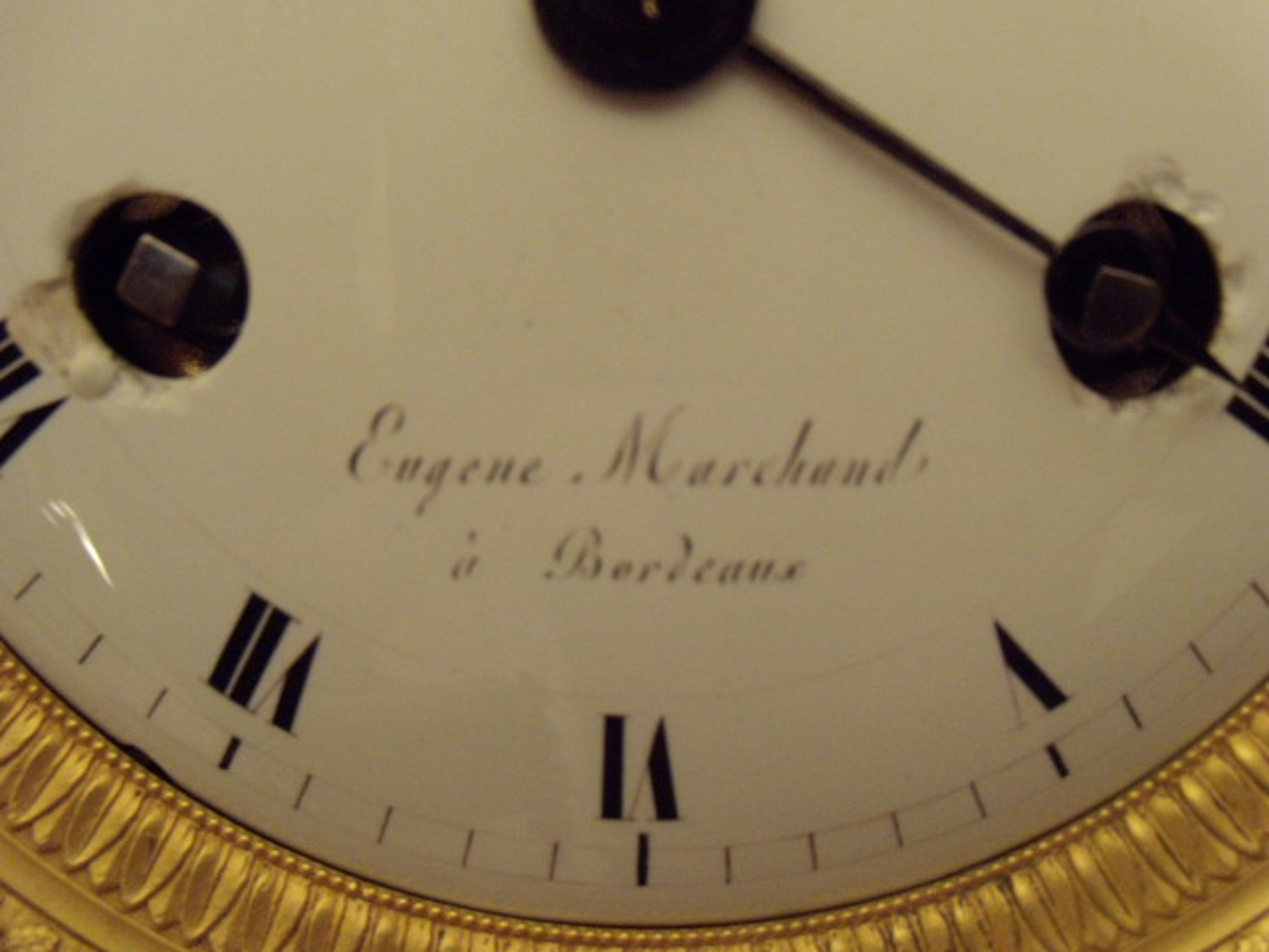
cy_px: 476
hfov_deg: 51.4
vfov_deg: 39.7
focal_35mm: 36
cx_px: 634
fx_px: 1320
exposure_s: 1/8
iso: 400
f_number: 3.6
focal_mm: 6.4
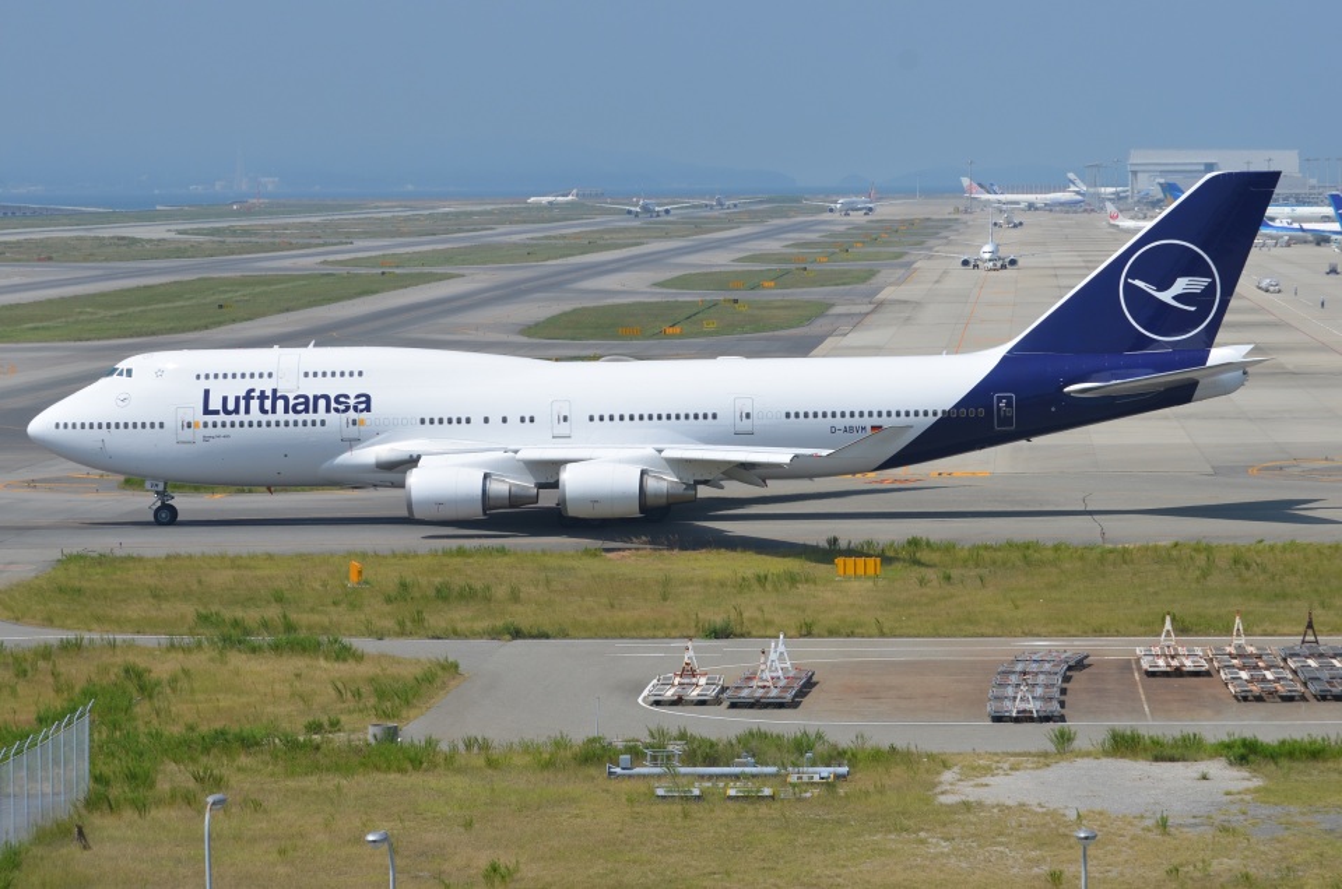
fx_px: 4799
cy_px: 444
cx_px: 671
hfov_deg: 15.9
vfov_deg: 10.6
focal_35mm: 129
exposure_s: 1/800
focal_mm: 86
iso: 200
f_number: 7.1
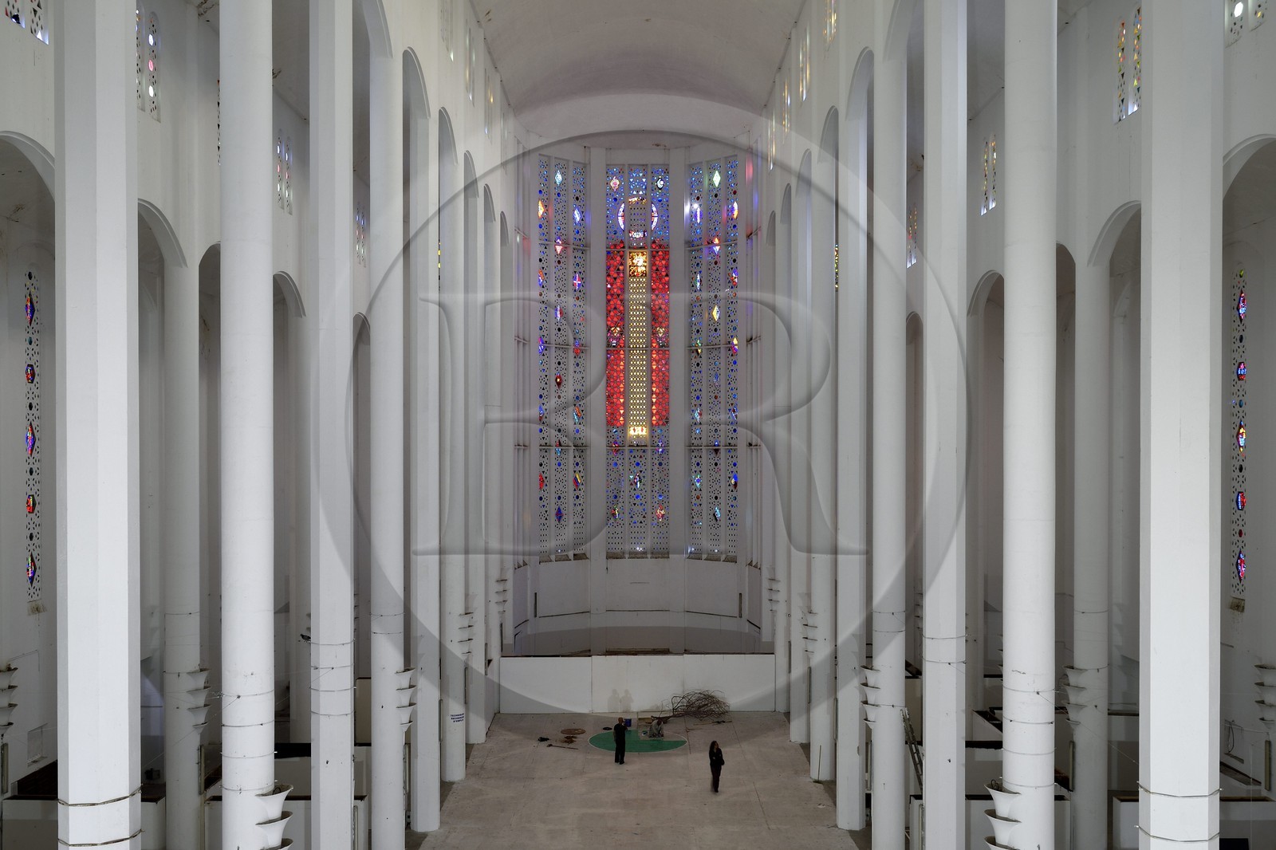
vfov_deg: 41.1
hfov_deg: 58.7
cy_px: 425
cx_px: 638
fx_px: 1134
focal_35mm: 32
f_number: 5
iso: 200
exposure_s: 1/4
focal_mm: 32
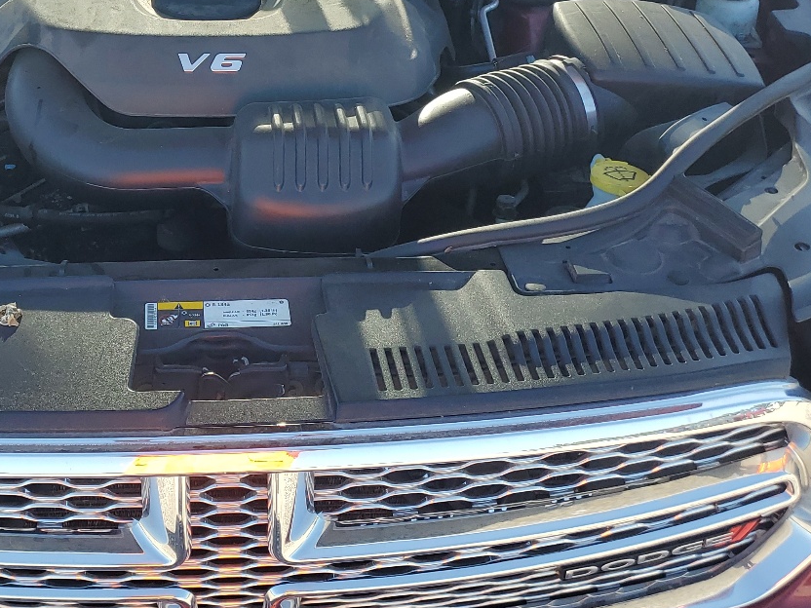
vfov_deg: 28.1
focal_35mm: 50
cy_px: 65
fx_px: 1171
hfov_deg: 37.0
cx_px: 179
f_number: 1.5
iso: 50
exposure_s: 1/833
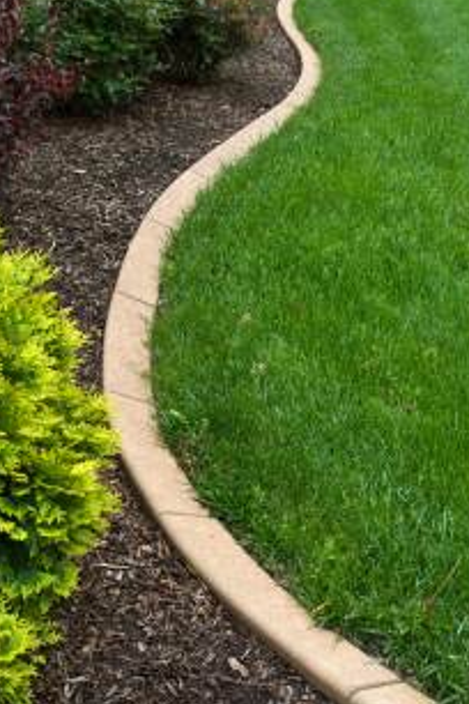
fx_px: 1055
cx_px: 154
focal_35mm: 54
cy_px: 383
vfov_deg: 36.8
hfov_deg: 24.9
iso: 200
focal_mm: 26
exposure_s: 1/180
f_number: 6.7
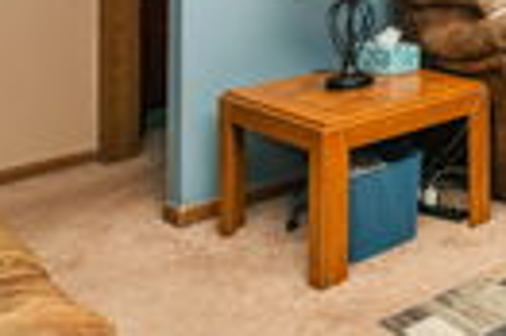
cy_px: -147
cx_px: 726
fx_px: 772
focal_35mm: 55
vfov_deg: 21.3
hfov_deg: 27.3
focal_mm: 10
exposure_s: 1/200
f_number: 3.5
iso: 200
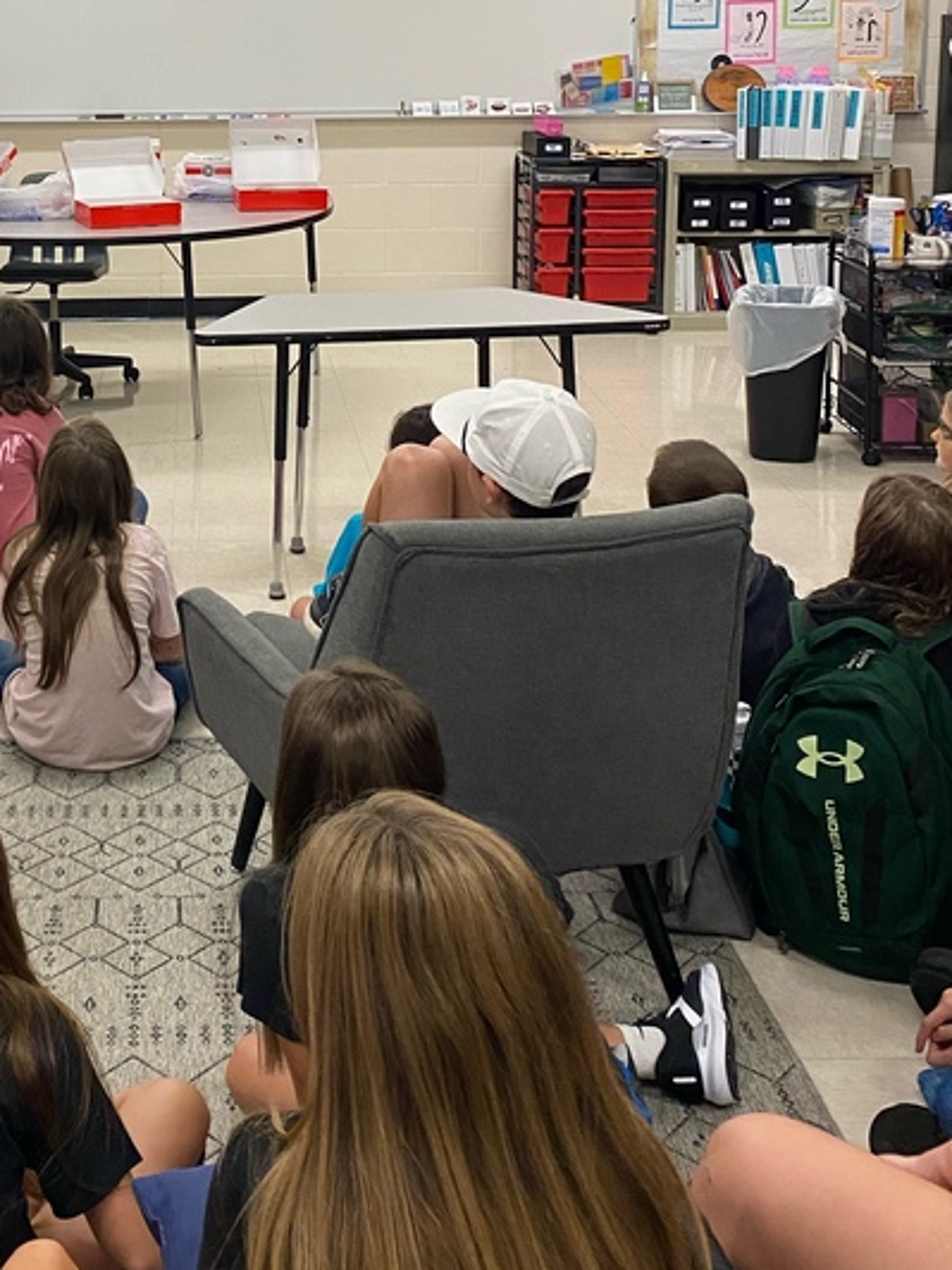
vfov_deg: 36.7
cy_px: 229
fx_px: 1833
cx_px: 126
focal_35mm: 50
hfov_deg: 28.2
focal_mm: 4.25
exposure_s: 1/60
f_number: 1.8
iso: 200
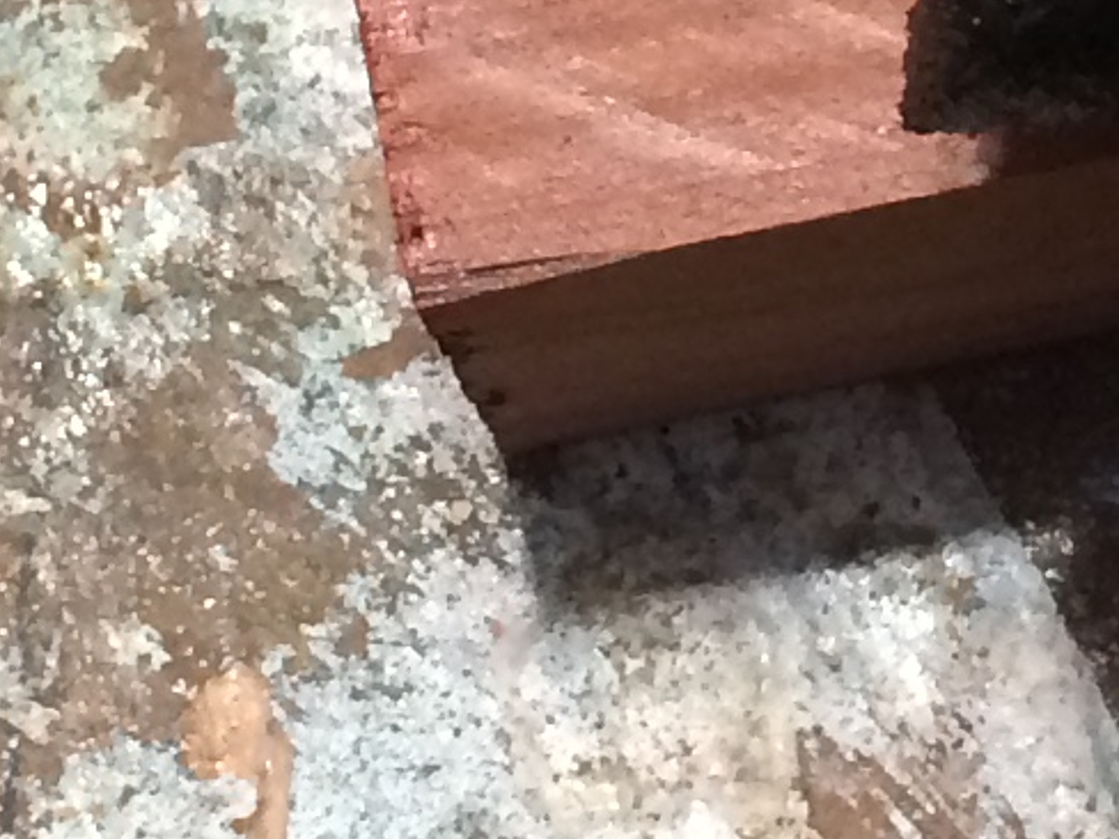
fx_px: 6271
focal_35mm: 194
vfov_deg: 7.6
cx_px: 1075
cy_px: 96
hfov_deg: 10.1
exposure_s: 1/30
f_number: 2.2
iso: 160
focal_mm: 4.15
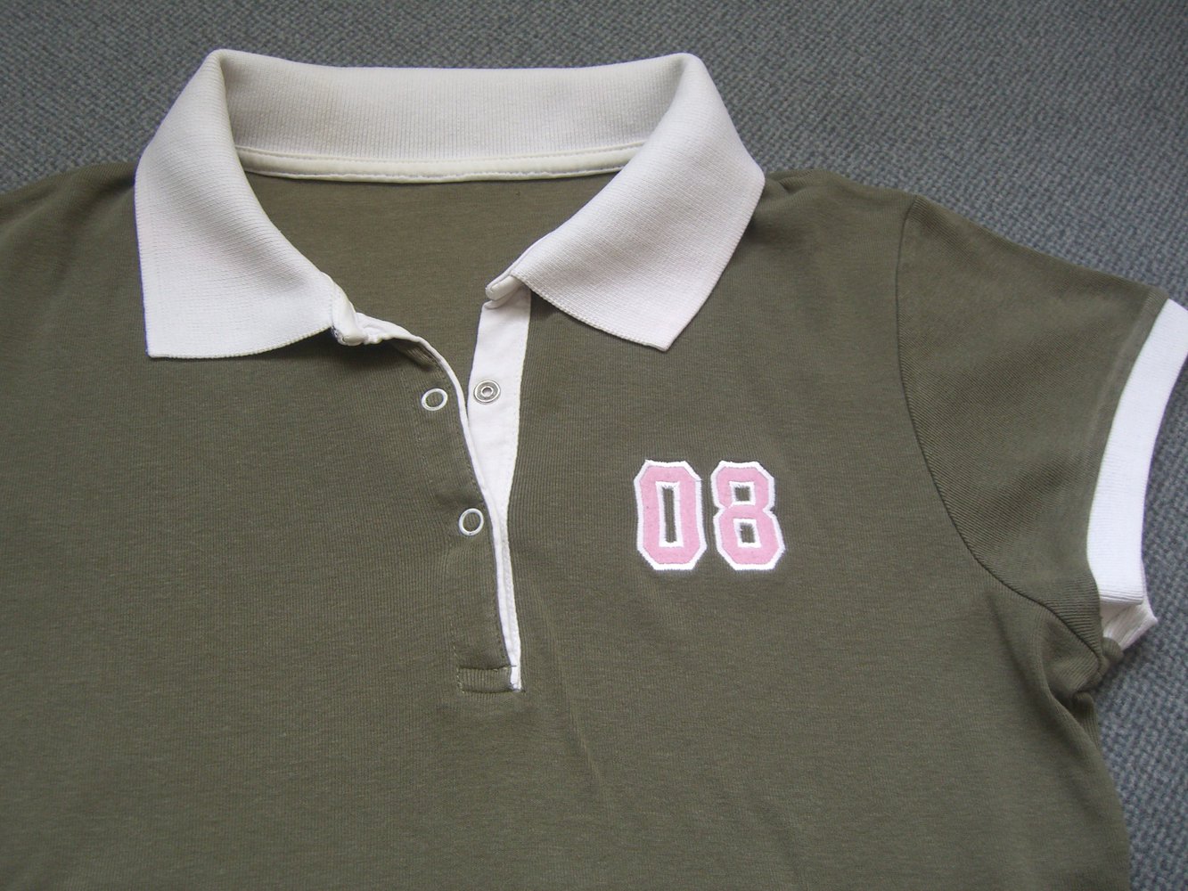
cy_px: 446
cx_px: 594
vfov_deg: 37.7
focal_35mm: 38
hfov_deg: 49.0
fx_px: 1304
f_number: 2.8
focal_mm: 7.9
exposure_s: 1/25
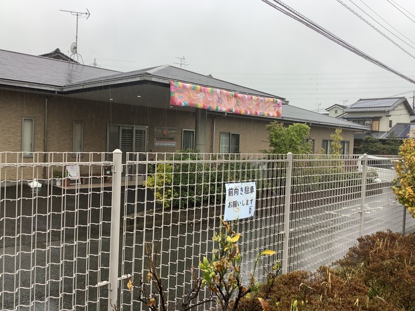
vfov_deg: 44.2
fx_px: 384
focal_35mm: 32
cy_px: 154
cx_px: 212
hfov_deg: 56.8
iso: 25
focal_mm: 3.3
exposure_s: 1/120
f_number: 2.4
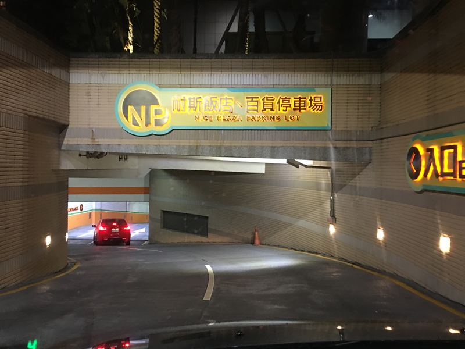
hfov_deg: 61.7
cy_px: 174
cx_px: 232
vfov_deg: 48.2
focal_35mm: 29
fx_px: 390
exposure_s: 1/10
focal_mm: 4.15
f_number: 2.2
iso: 100
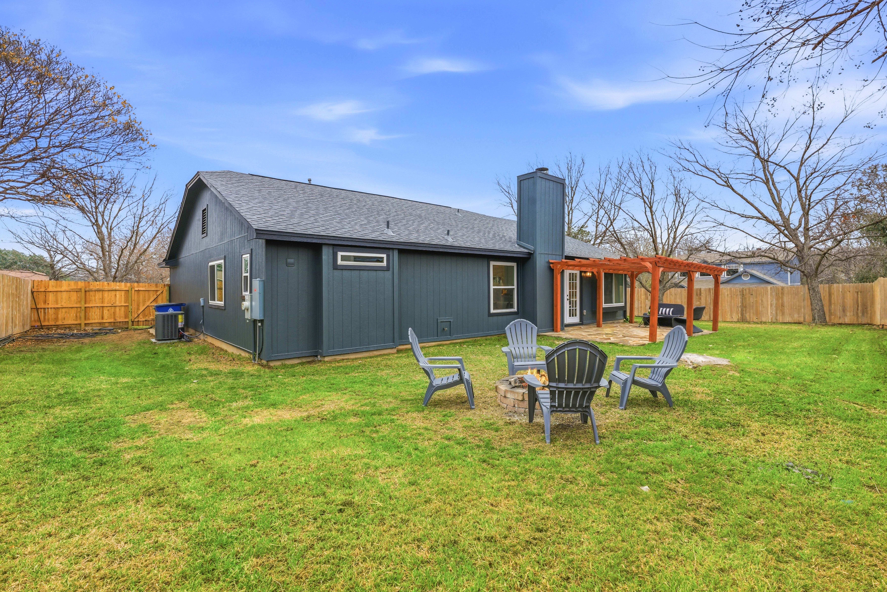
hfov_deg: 96.7
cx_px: 444
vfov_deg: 73.7
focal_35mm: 16
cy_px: 296
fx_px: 394
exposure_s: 1/800
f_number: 9
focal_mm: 16
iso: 320
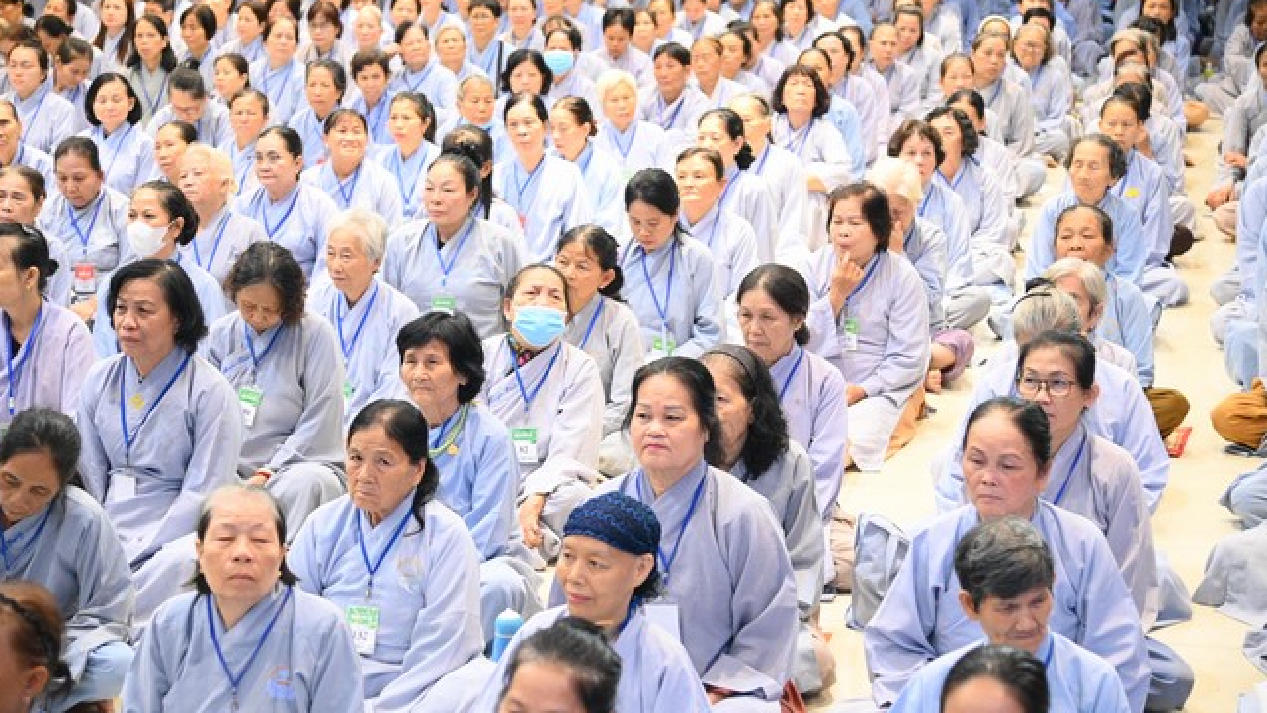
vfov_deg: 17.2
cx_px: 629
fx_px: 2352
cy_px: 365
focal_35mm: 70
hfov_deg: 30.1
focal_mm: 66
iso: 10000
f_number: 4
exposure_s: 1/160
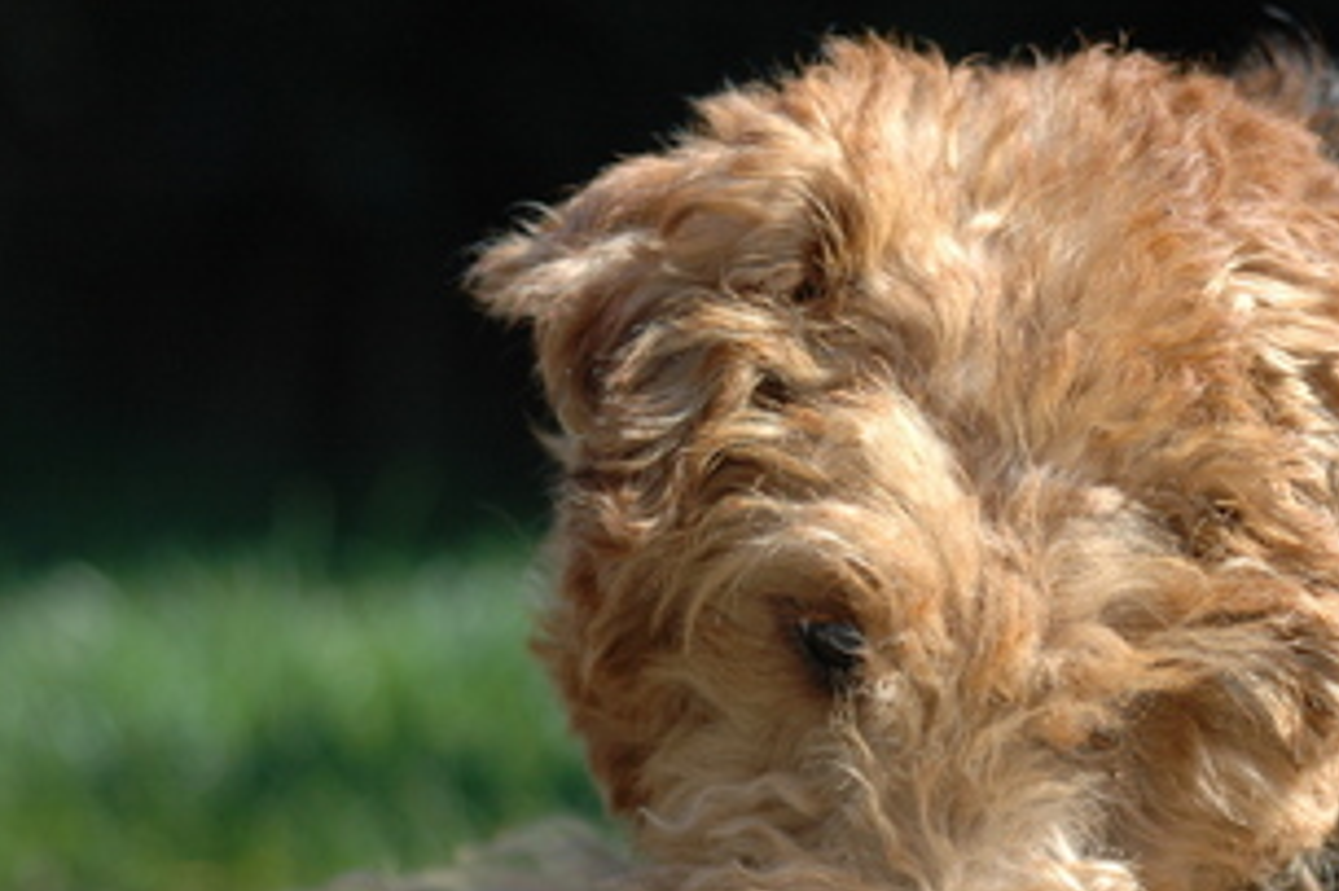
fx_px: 8401
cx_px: 882
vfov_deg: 6.1
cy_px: 654
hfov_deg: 9.1
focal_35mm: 226
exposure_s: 1/1000
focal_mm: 100
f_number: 4.2
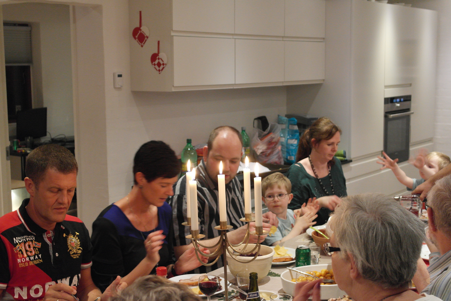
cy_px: 150
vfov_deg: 25.5
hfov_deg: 37.5
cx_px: 226
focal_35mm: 53
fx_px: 664
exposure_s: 1/20
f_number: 4.5
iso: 1600
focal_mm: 35
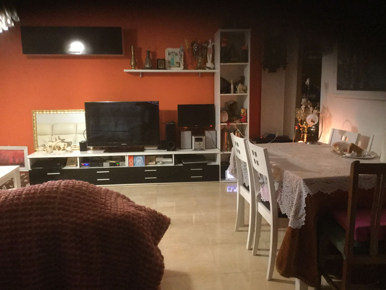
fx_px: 346
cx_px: 193
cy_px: 145
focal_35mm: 31
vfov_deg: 45.4
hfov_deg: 58.4
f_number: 2.4
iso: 500
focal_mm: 3.3
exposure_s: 1/17
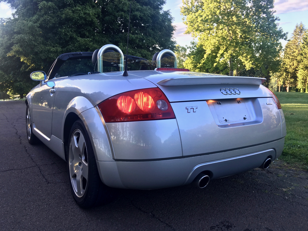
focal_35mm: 29
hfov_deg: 61.7
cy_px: 116
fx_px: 258
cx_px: 154
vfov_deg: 48.2
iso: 25
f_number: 2.2
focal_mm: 4.15
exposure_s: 1/120
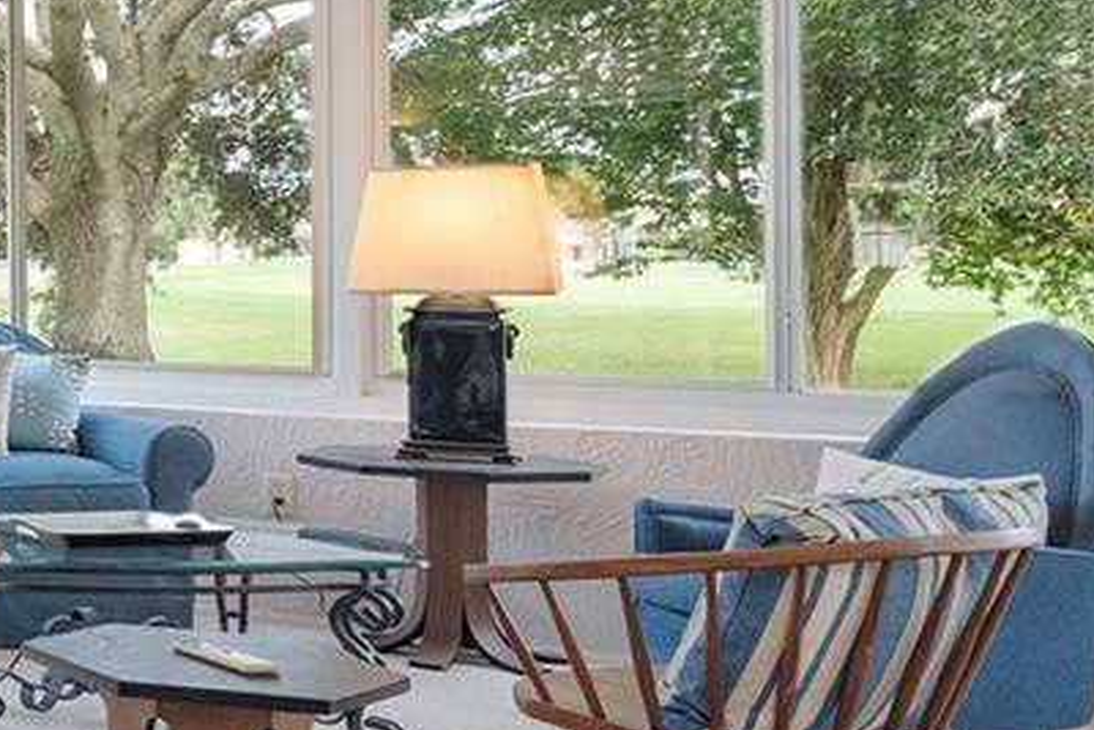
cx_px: -867
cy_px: 301
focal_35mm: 56
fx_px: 1702
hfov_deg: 22.0
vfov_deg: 24.2
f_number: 7.1
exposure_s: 1/5
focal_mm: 14
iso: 200
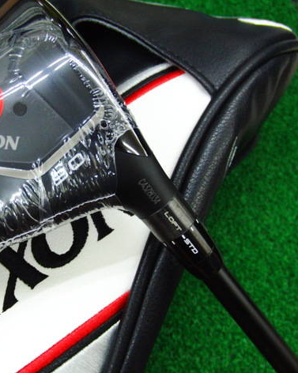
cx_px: 85
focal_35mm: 49
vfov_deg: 38.1
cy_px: 184
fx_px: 541
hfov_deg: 30.4
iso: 400
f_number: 3.6
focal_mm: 6.42
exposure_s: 1/60
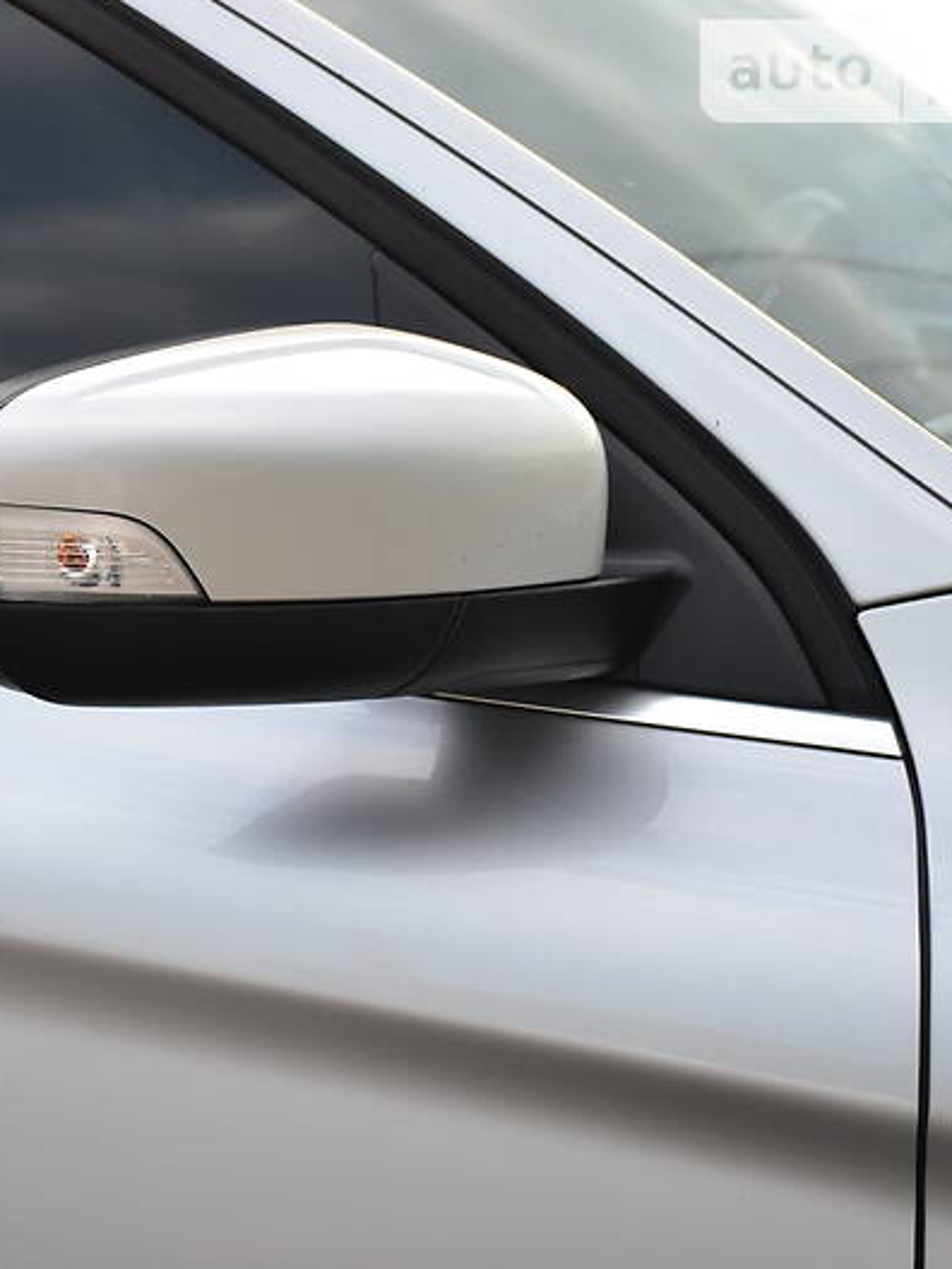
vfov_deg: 15.1
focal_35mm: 131
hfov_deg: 11.3
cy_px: 631
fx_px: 4804
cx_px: 120
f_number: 4.5
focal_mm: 60
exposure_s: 1/320
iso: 200
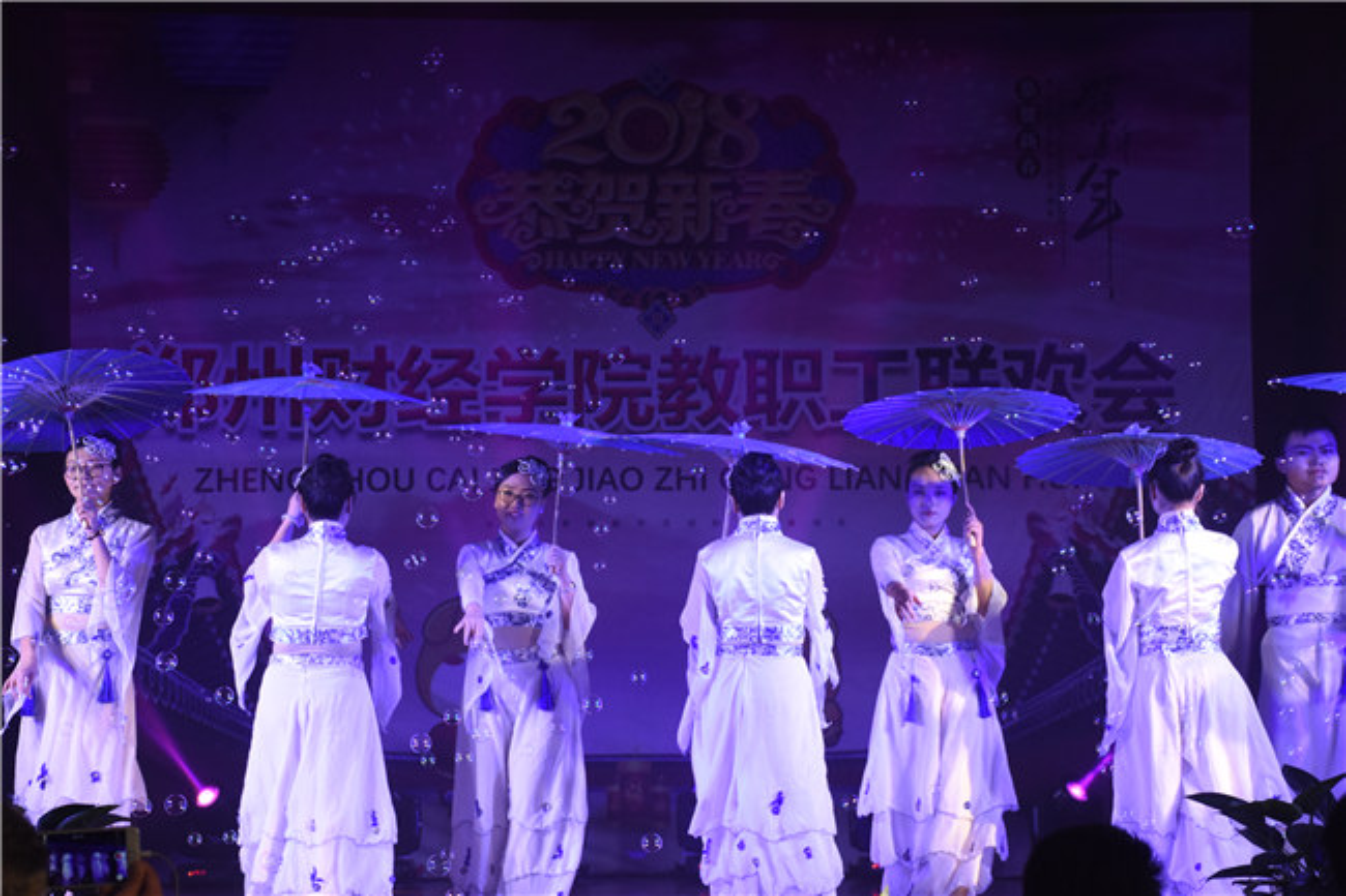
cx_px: 673
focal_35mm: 68
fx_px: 2523
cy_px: 448
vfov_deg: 20.2
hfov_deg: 29.9
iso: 2000
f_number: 4.5
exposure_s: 1/320
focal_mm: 45
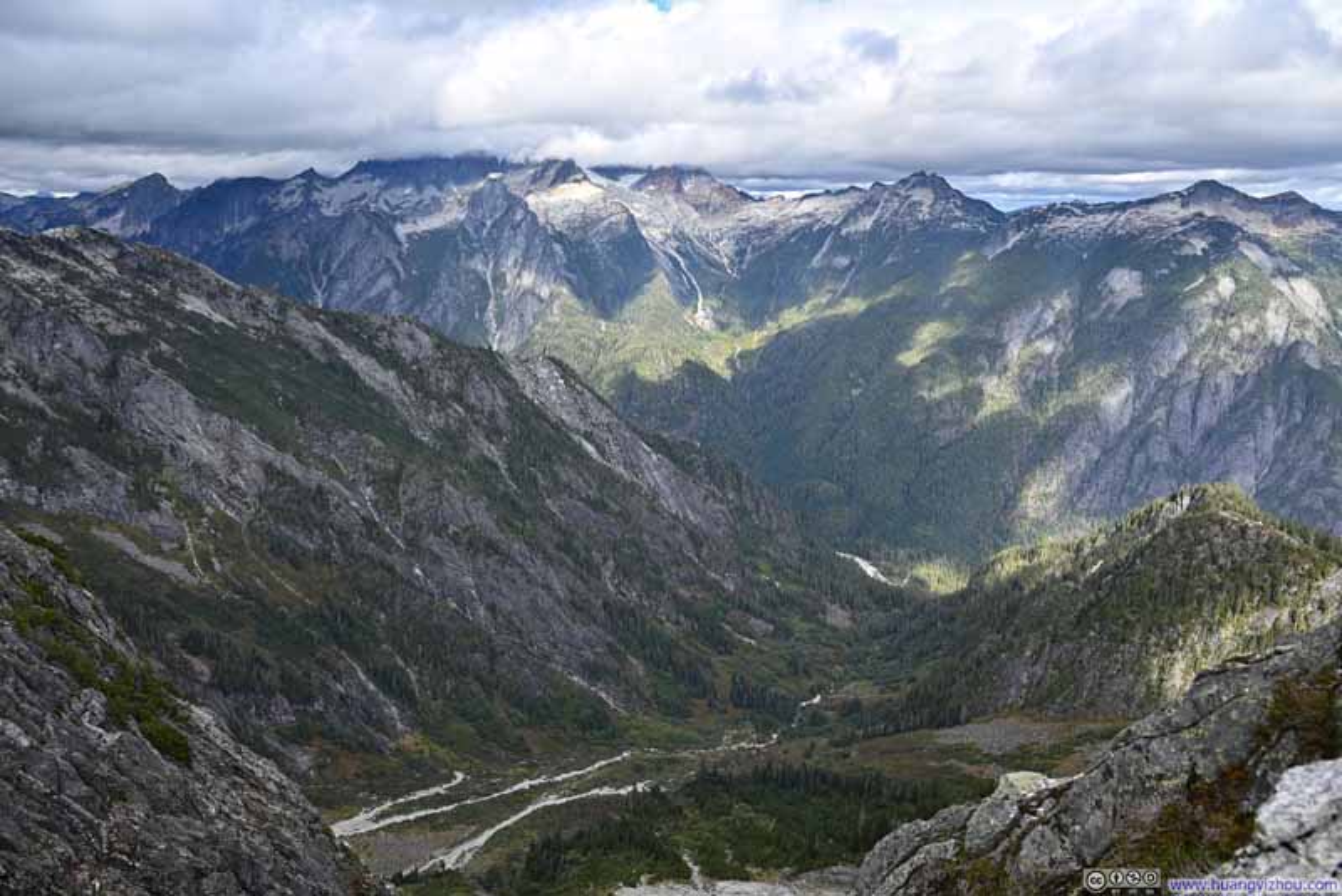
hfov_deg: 73.7
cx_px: 671
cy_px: 448
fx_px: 895
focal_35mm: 24
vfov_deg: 53.2
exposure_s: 1/400
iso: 100
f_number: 5
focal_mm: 24
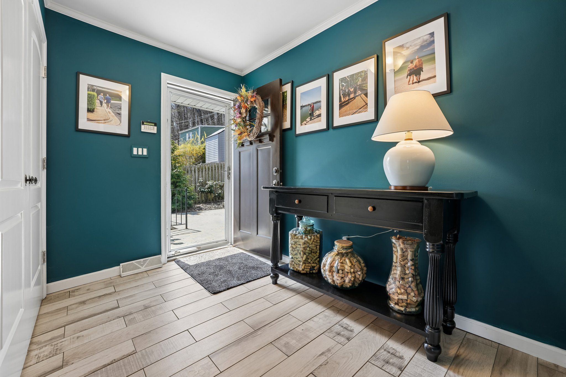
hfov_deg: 104.3
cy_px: 188
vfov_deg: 81.2
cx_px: 283
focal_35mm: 14
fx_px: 220
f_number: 8
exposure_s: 1/15
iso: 160
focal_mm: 14
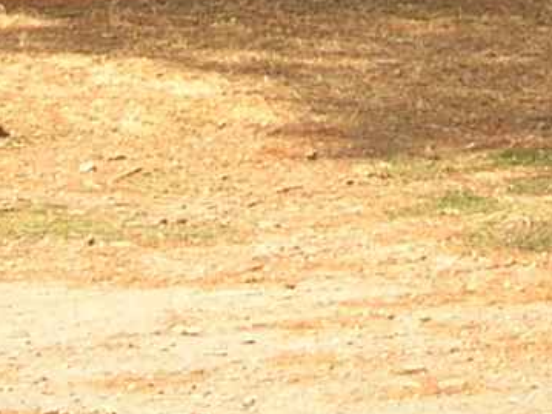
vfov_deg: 4.7
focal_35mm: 306
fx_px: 4878
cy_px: -579
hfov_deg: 6.5
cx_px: 523
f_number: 3.2
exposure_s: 1/327
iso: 50
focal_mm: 8
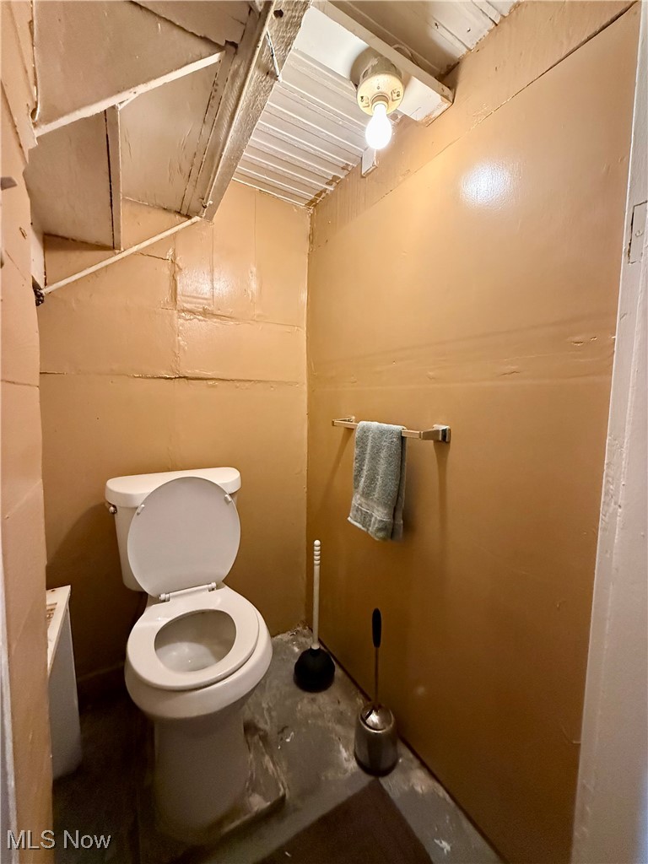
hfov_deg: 85.7
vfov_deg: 102.1
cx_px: 324
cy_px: 432
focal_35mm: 14
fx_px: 349
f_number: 2.2
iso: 800
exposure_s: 1/60
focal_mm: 2.22
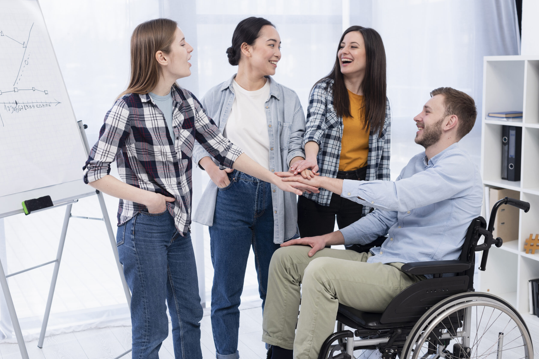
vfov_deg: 26.5
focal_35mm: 51
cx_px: 269
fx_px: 764
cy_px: 181
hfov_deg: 38.9
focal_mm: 50
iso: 200
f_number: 4
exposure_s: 1/200
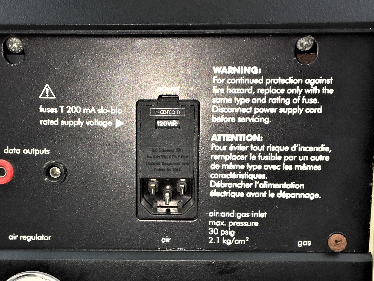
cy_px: 172
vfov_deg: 39.4
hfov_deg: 51.2
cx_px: 163
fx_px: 389
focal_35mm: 36
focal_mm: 4.15
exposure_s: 1/64
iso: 25
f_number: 2.2
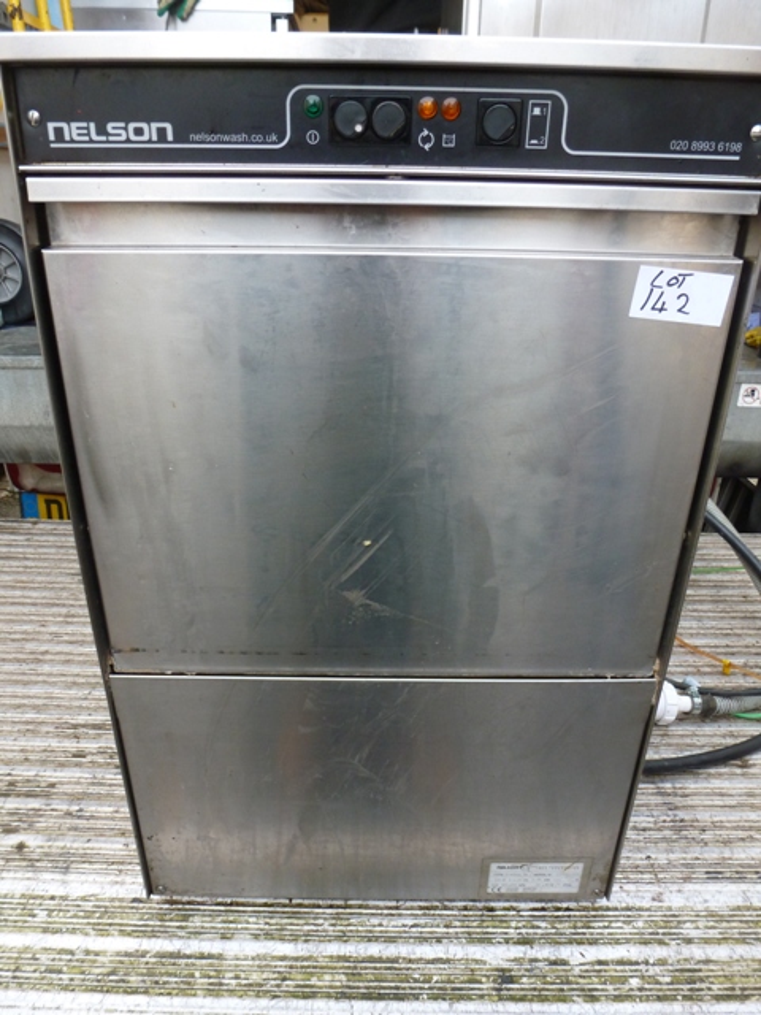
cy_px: 508
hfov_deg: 56.8
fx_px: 703
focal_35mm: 24
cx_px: 380
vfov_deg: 71.6
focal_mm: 4.3
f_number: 3.3
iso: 160
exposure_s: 1/60
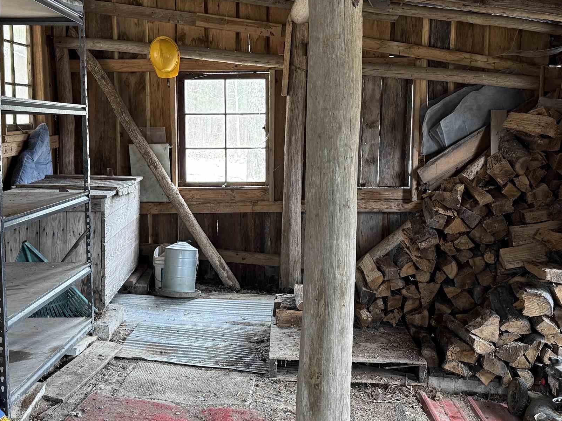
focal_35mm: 46
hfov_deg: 41.2
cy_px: 209
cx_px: 272
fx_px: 747
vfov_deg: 31.5
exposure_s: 1/60
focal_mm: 6.76
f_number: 1.78
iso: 250
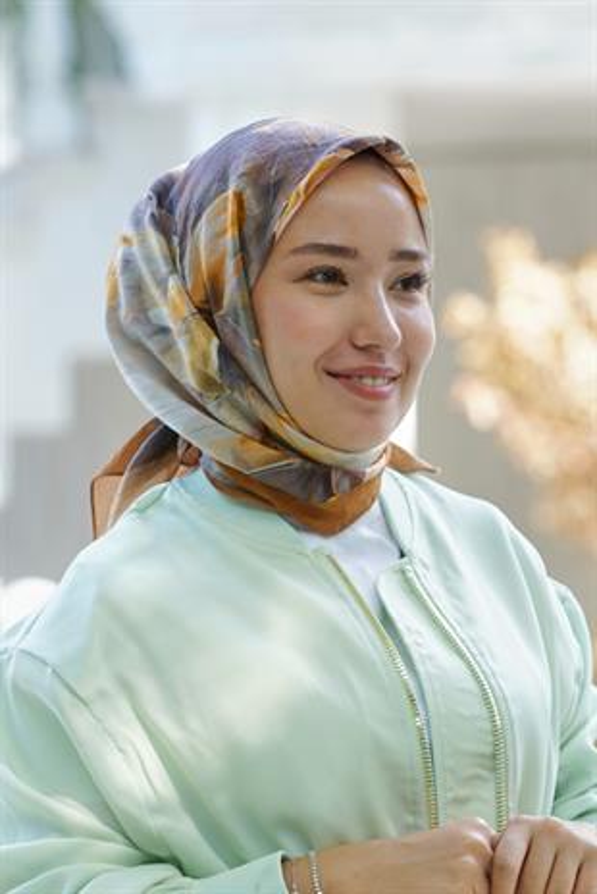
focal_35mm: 130
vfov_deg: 15.8
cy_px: 447
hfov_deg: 10.6
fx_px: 3229
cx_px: 298
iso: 500
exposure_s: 1/125
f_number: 5
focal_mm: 130
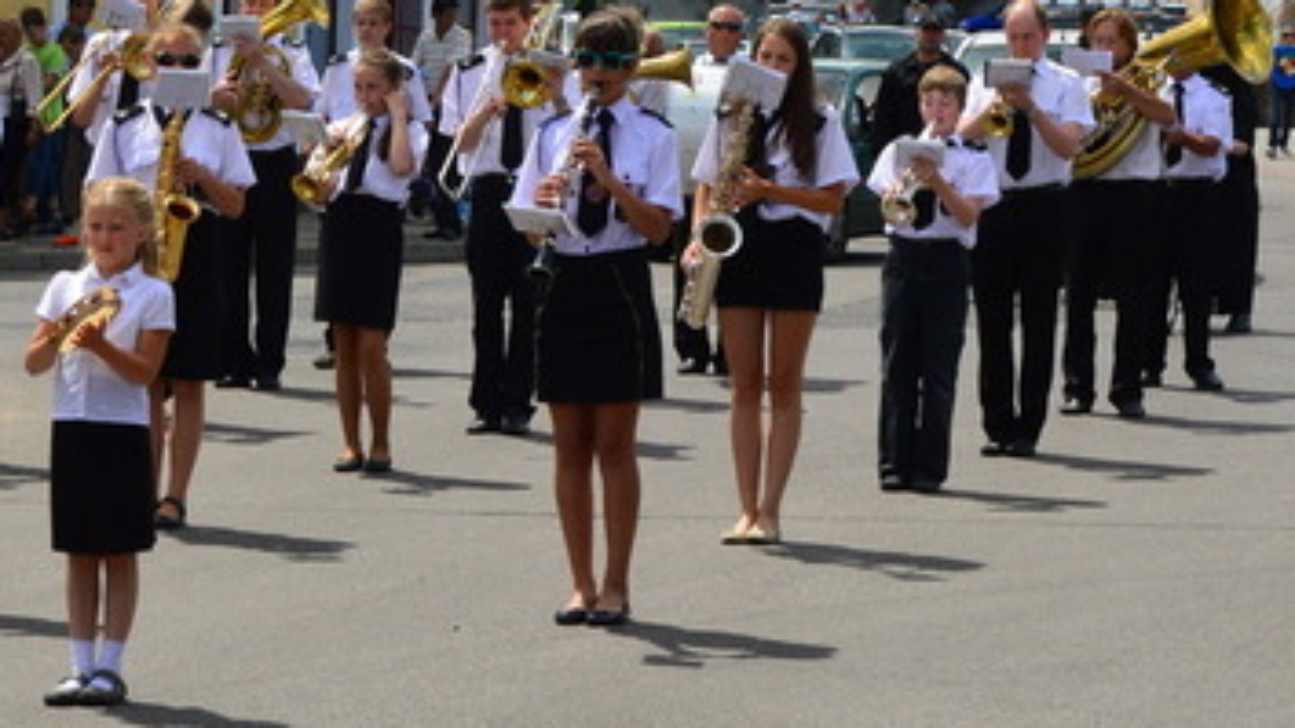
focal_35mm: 173
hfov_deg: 12.4
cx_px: 450
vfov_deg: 7.0
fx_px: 5941
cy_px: 326
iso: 220
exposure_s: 1/320
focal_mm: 55
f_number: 11
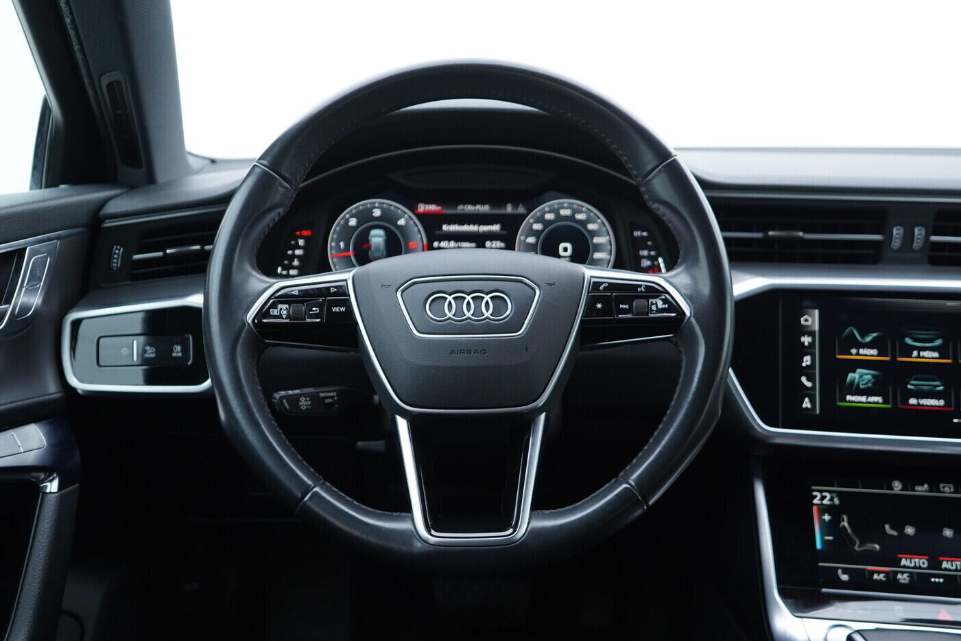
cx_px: 471
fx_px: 988
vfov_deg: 35.9
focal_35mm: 37
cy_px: 329
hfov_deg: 51.9
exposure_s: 1/40
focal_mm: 24
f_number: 2.8
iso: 200
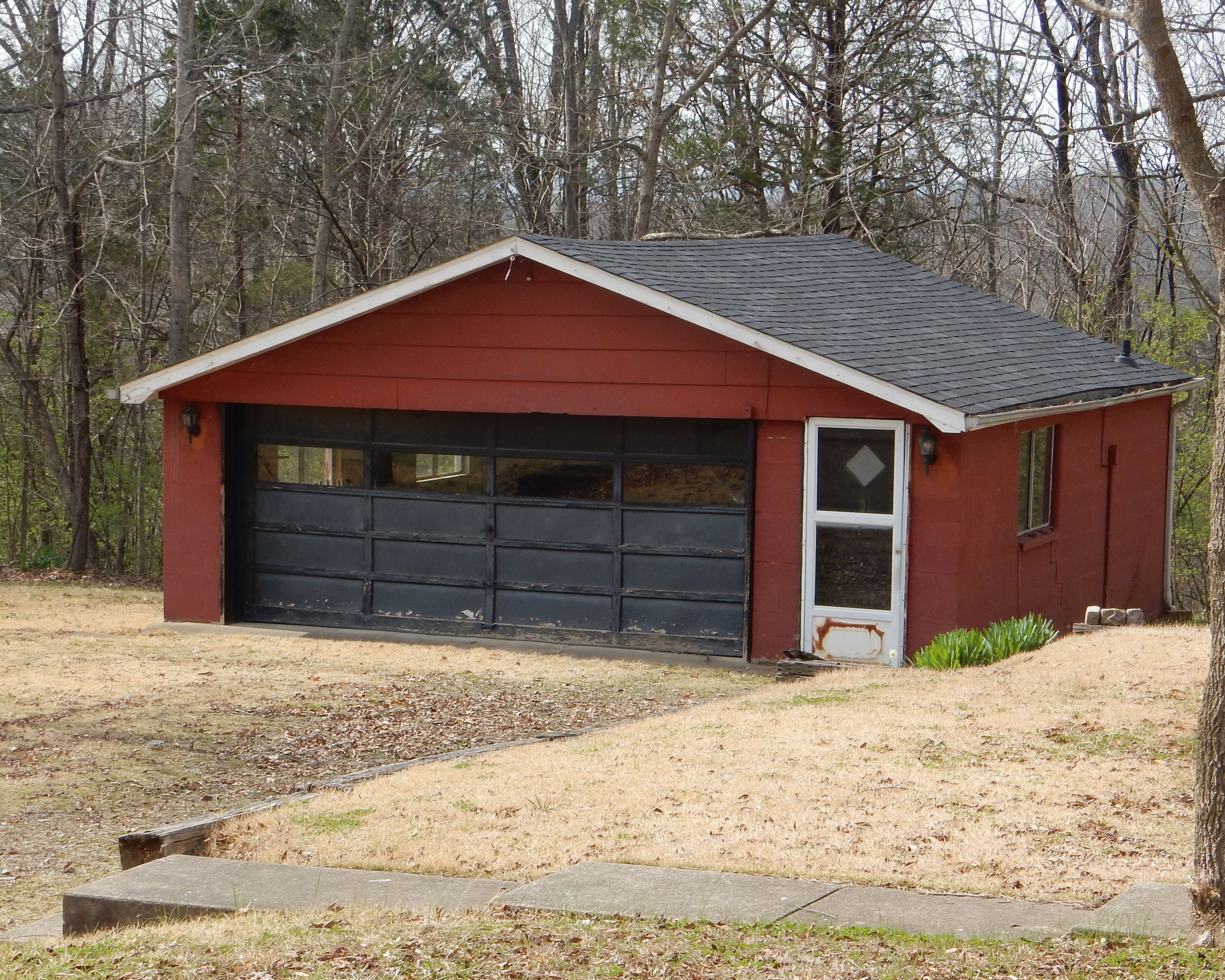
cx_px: 546
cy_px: 532
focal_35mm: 85
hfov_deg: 22.5
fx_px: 3082
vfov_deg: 18.1
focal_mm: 12.6
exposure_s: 1/400
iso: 125
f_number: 4.8
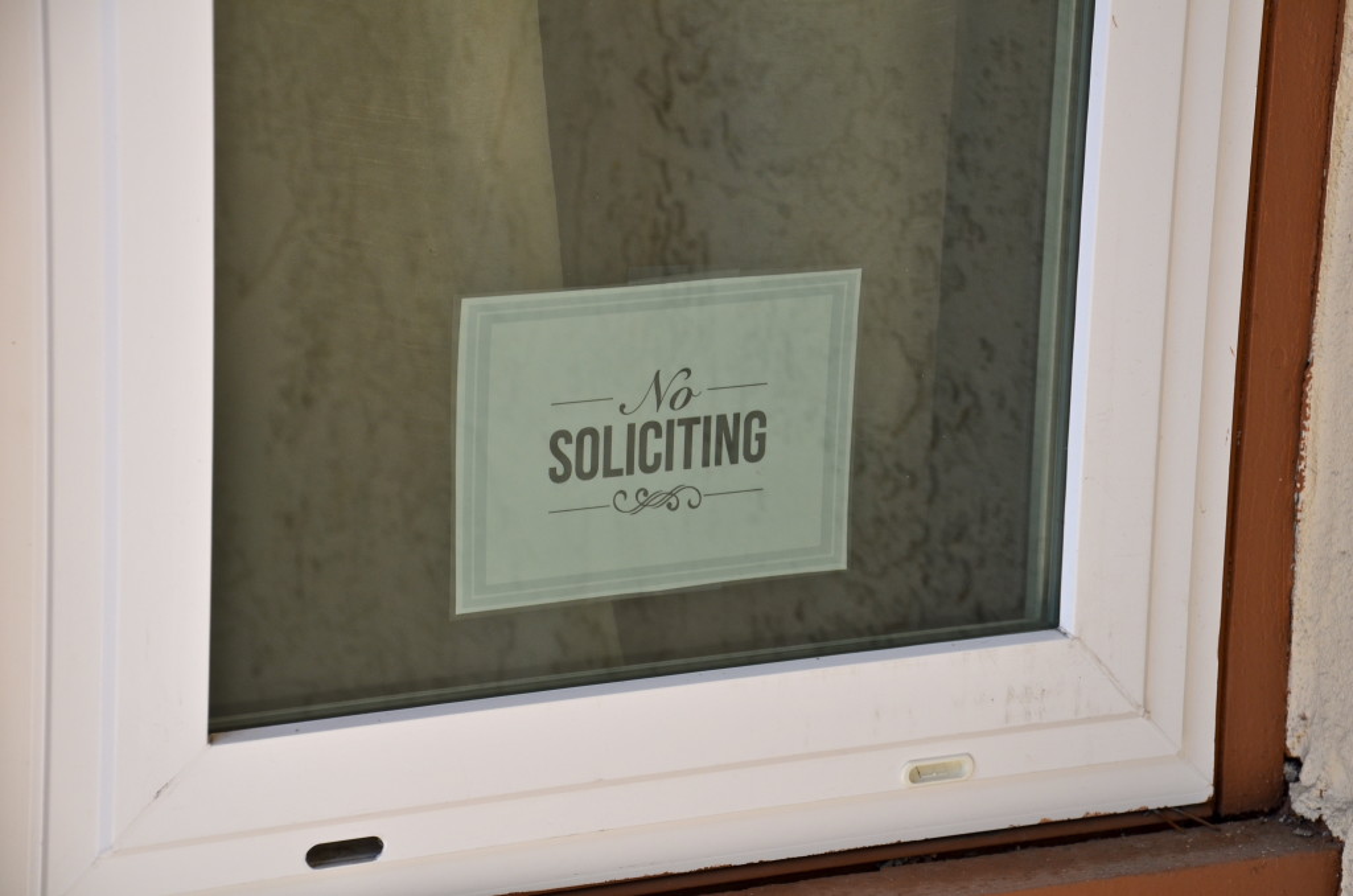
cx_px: 676
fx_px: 5063
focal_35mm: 135
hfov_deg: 15.2
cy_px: 448
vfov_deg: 10.1
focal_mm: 90
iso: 200
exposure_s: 1/250
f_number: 8
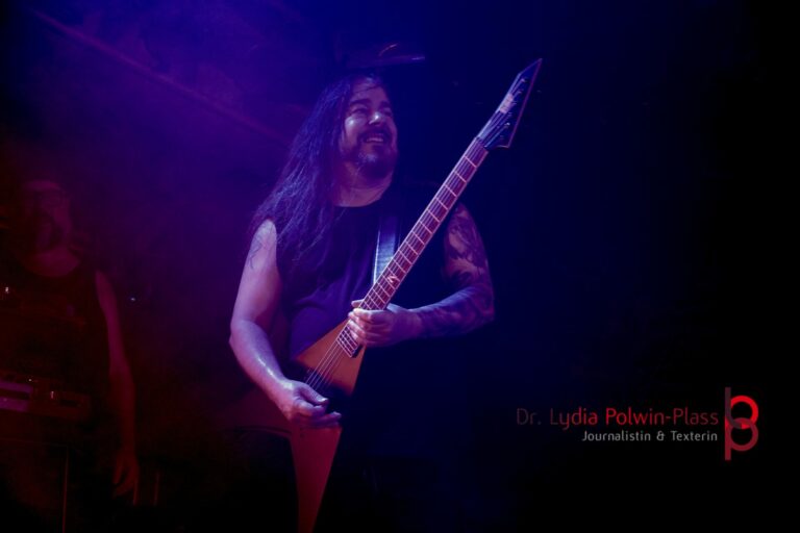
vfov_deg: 23.8
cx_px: 400
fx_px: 1267
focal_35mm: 57
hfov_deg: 35.1
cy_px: 266
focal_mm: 38
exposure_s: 1/60
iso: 1000
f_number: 4
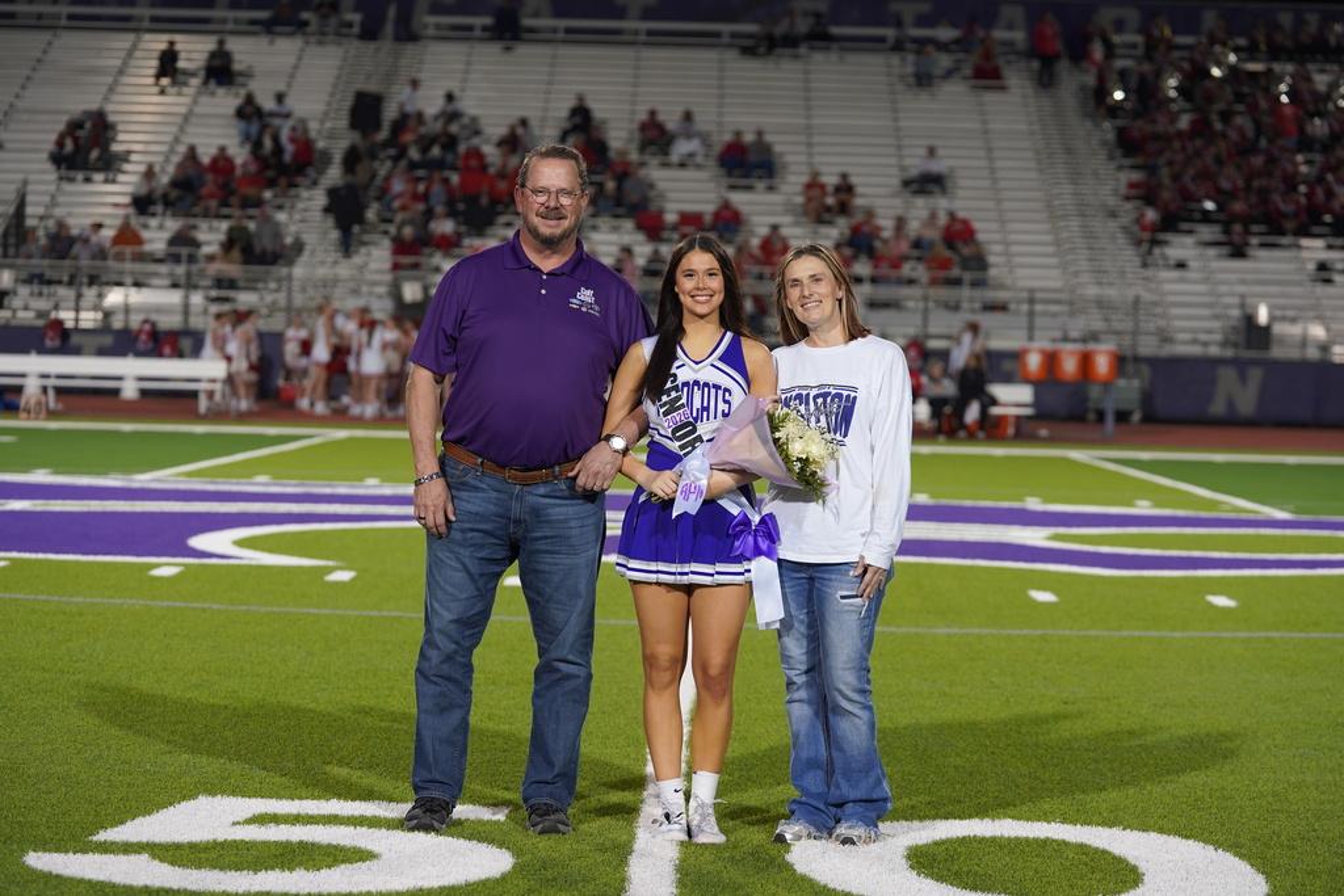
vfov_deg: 12.7
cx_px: 672
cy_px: 448
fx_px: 4032
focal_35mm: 108
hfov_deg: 18.9
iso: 640
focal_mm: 108
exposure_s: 1/160
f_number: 4
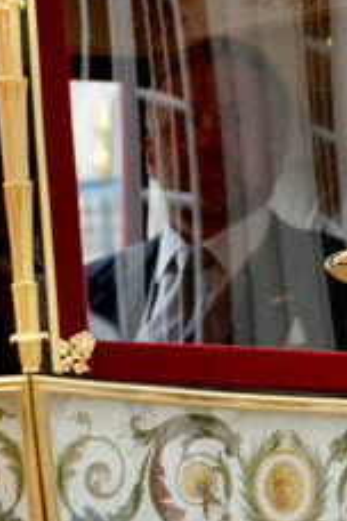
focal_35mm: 543
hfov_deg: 2.5
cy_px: 348
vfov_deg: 3.8
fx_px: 7850
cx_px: -18
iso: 320
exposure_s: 1/160
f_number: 4
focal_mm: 54.57
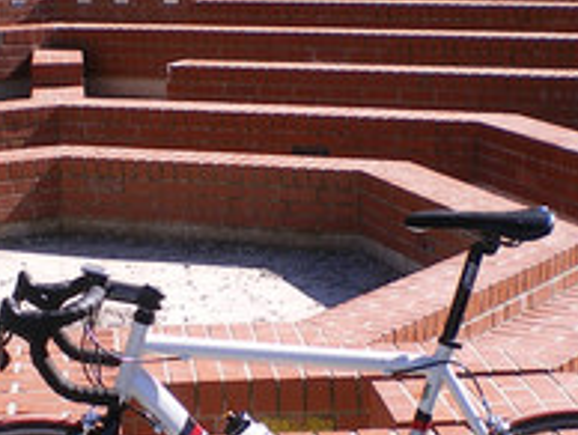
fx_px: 1705
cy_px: 317
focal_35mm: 102
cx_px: 229
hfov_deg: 19.2
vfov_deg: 14.5
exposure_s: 1/160
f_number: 4.6
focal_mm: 6.3
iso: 50
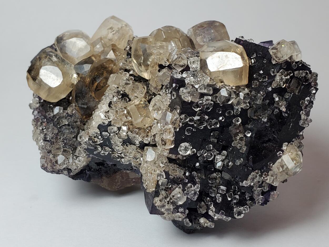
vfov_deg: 53.1
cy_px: 124
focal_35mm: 26
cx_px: 164
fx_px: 247
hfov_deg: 67.3
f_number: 2.4
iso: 64
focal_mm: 4.3
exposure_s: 1/120
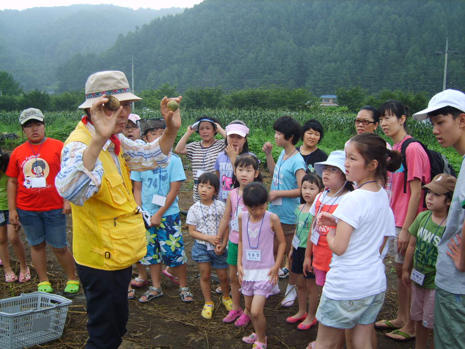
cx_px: 232
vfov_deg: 40.7
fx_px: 470
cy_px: 174
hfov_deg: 52.6
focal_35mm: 35
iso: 50
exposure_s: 1/125
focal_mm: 7.4
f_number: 2.8
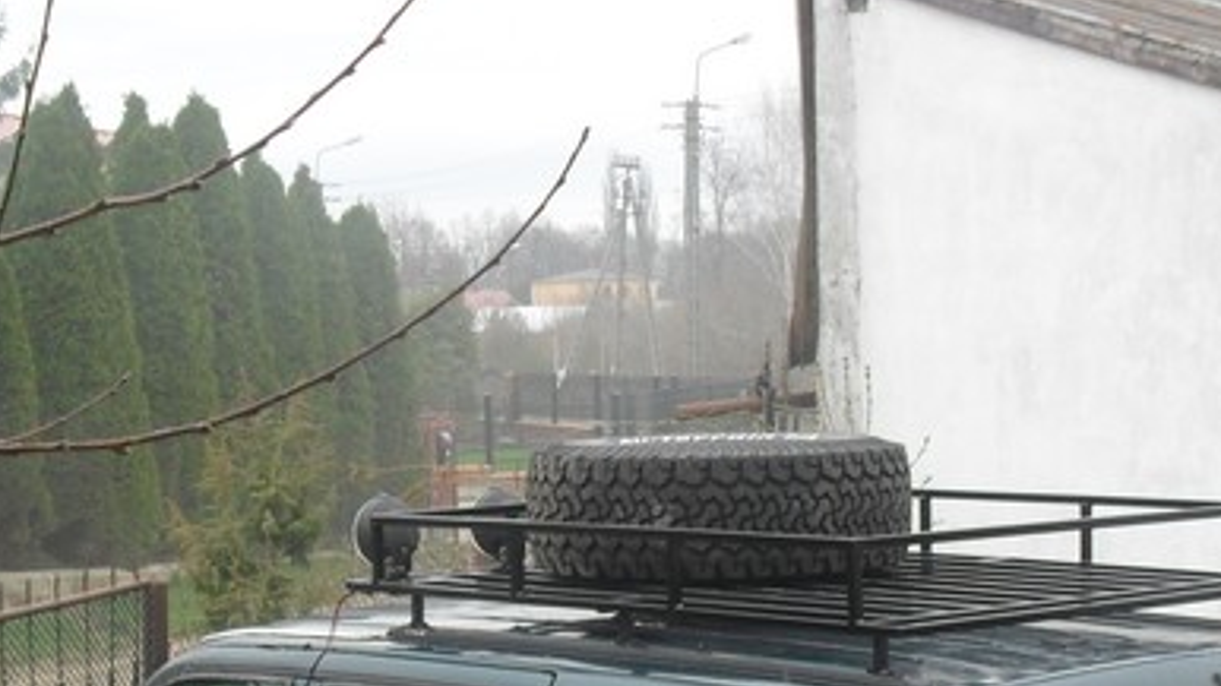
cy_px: 762
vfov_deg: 14.9
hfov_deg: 26.8
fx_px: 2557
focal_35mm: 79
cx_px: 686
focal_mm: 6.3
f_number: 3.2
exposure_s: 1/250
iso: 100
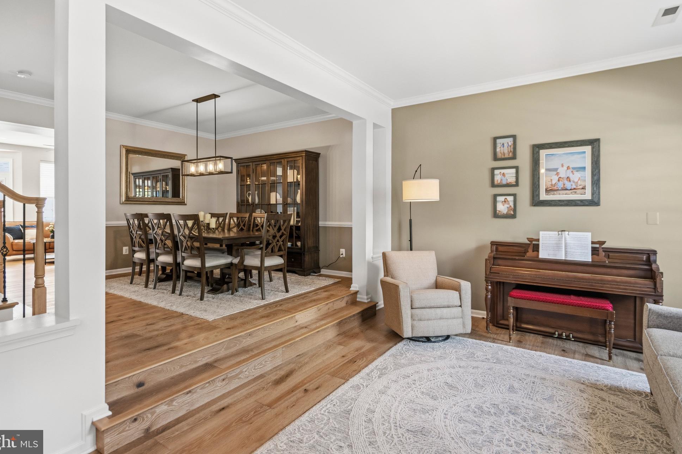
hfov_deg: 93.2
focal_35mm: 17
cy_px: 215
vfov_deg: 70.4
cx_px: 327
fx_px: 322
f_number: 4
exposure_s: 1/500
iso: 320
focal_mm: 16
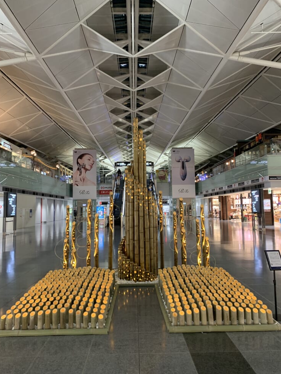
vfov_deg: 65.3
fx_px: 292
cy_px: 186
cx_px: 141
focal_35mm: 27
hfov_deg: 51.4
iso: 250
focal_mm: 4.25
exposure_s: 1/60
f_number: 1.8
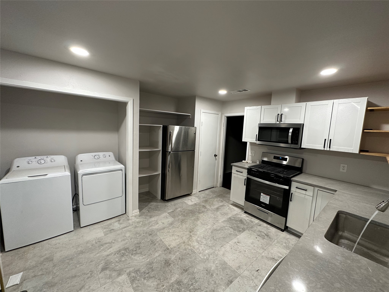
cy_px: 146
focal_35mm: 14
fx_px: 157
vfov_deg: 85.7
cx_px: 194
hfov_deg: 102.1
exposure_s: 1/60
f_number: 2.2
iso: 200
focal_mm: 2.22
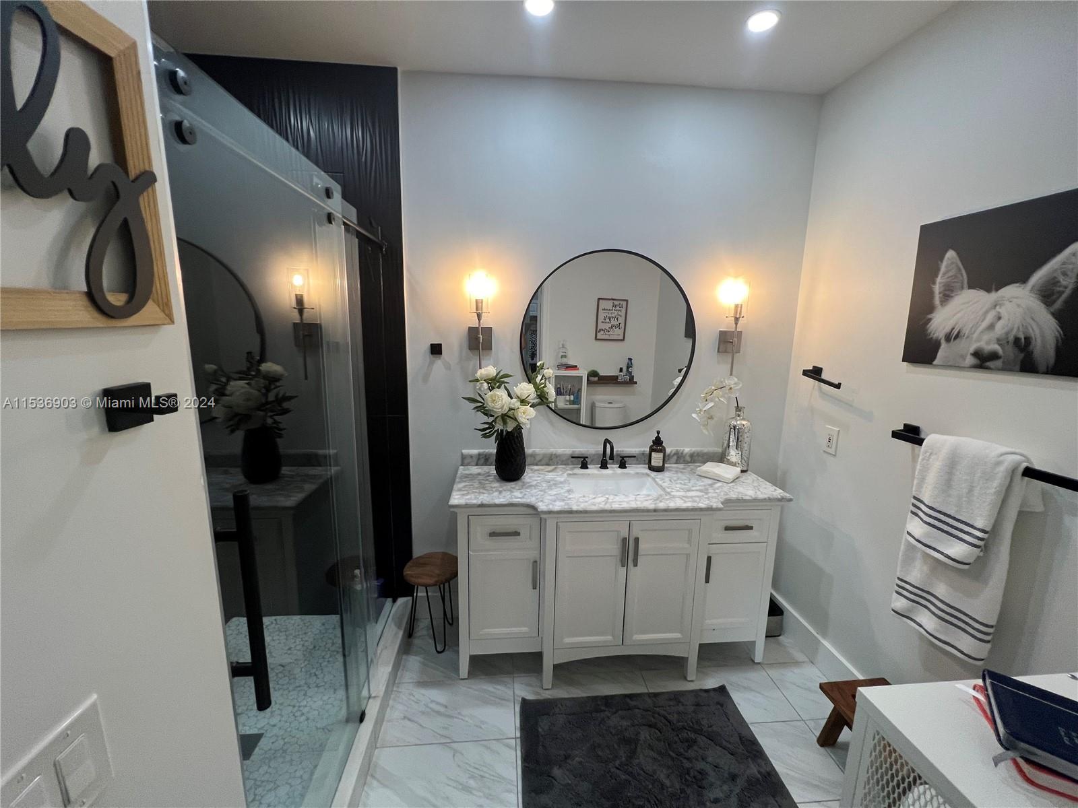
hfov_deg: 106.2
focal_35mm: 13
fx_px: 405
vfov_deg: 89.9
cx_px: 539
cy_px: 404
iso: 160
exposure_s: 1/120
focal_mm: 1.57
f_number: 1.8
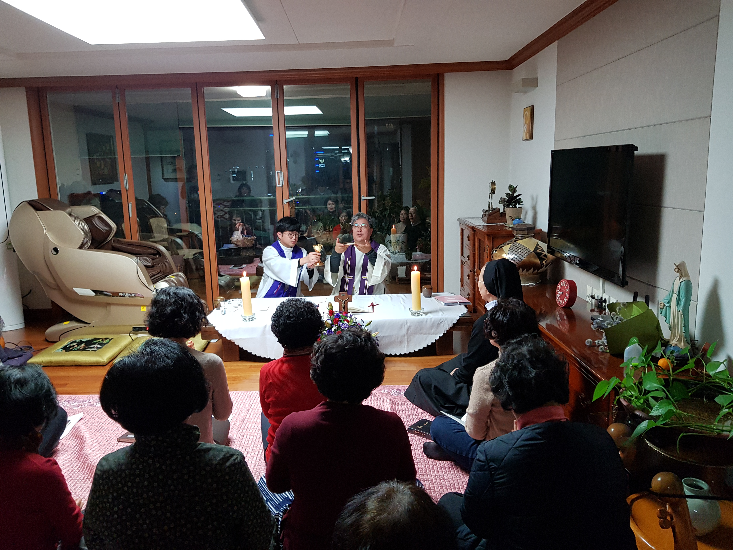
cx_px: 366
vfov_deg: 53.1
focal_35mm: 26
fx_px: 551
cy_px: 275
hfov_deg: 67.3
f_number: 1.7
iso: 160
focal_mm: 4.2
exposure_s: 1/40
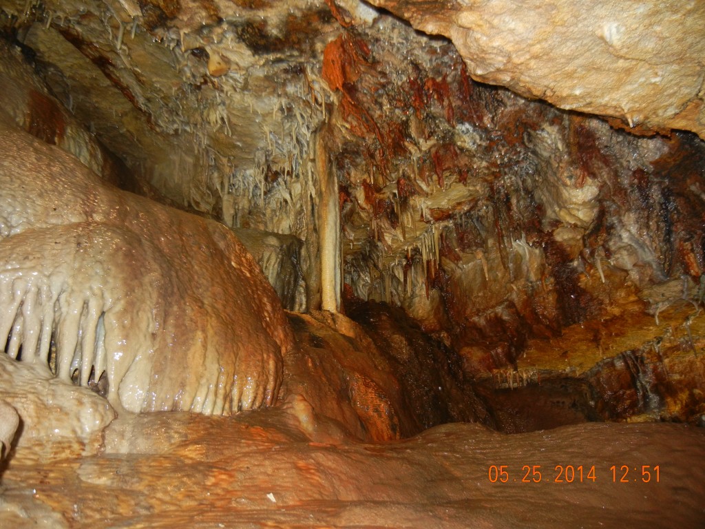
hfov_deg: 60.0
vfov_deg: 46.8
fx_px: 611
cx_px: 352
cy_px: 264
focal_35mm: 30
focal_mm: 5.4
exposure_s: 1/30
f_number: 3.5
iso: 289
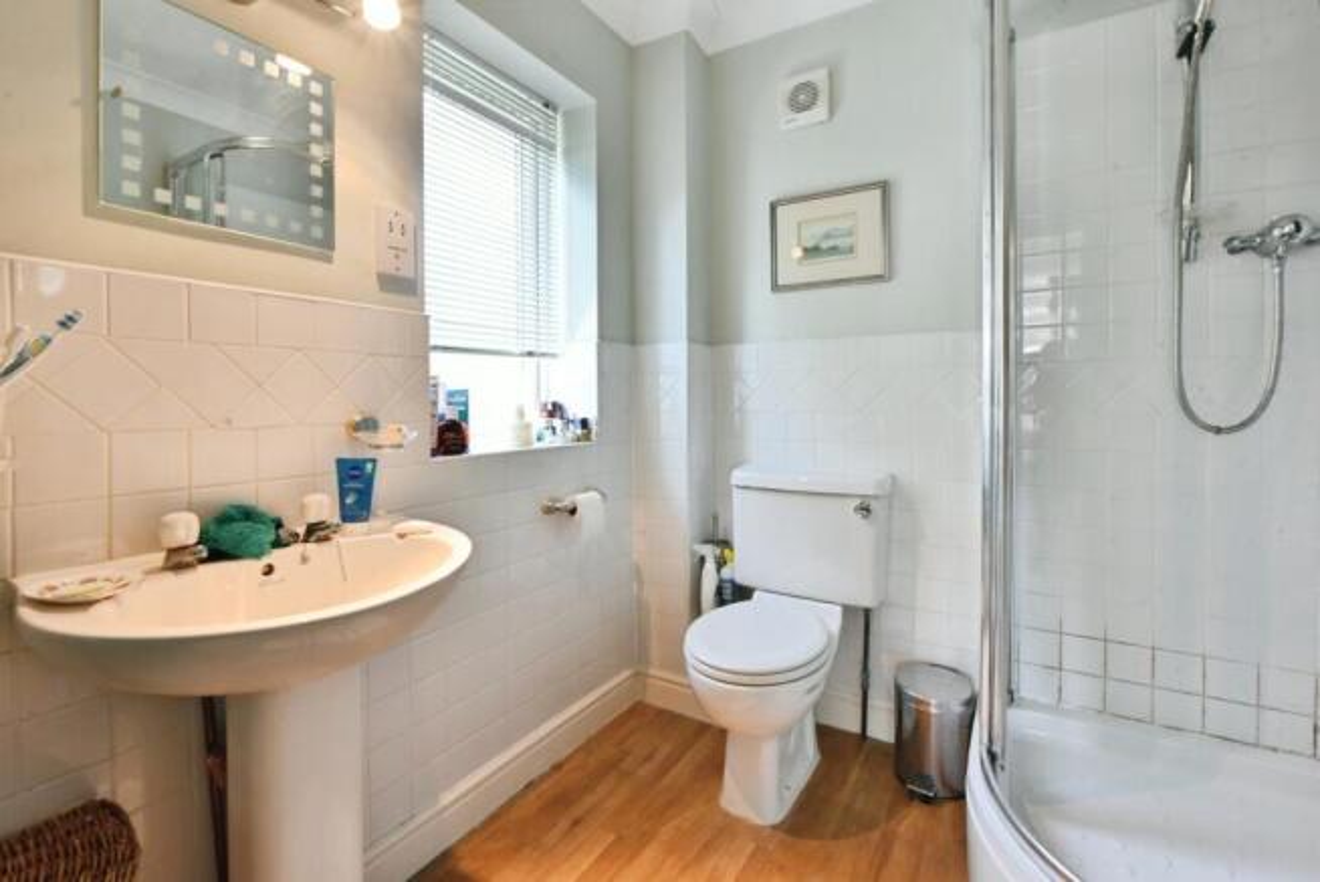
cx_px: 660
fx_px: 587
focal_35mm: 16
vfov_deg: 73.8
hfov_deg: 96.7
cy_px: 441
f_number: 13
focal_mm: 16
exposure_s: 1/15
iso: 2500
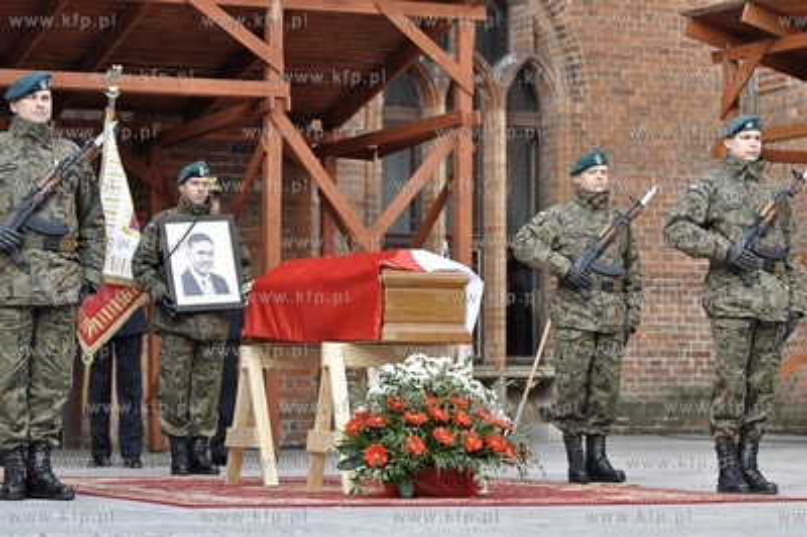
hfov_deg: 17.1
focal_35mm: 120
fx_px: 2688
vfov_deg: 11.4
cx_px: 404
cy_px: 268
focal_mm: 80
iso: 250
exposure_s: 1/160
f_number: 4
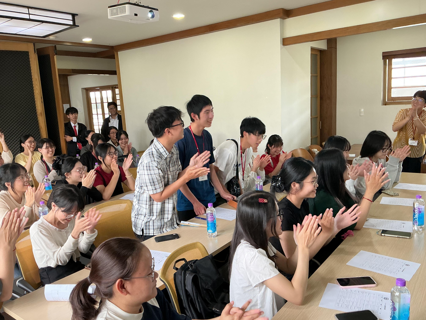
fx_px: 357
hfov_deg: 61.7
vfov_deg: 48.2
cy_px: 160
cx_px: 213
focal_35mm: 29
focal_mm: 3
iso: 100
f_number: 1.8
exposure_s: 1/60
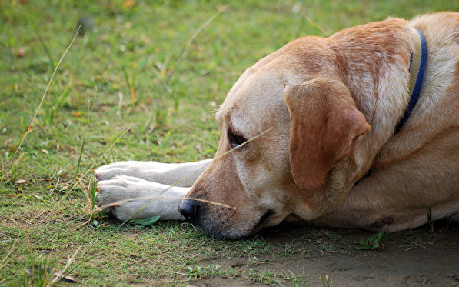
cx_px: 230
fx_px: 4228
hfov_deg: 6.2
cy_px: 146
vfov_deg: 3.9
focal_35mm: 338
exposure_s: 1/250
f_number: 5.3
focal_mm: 220
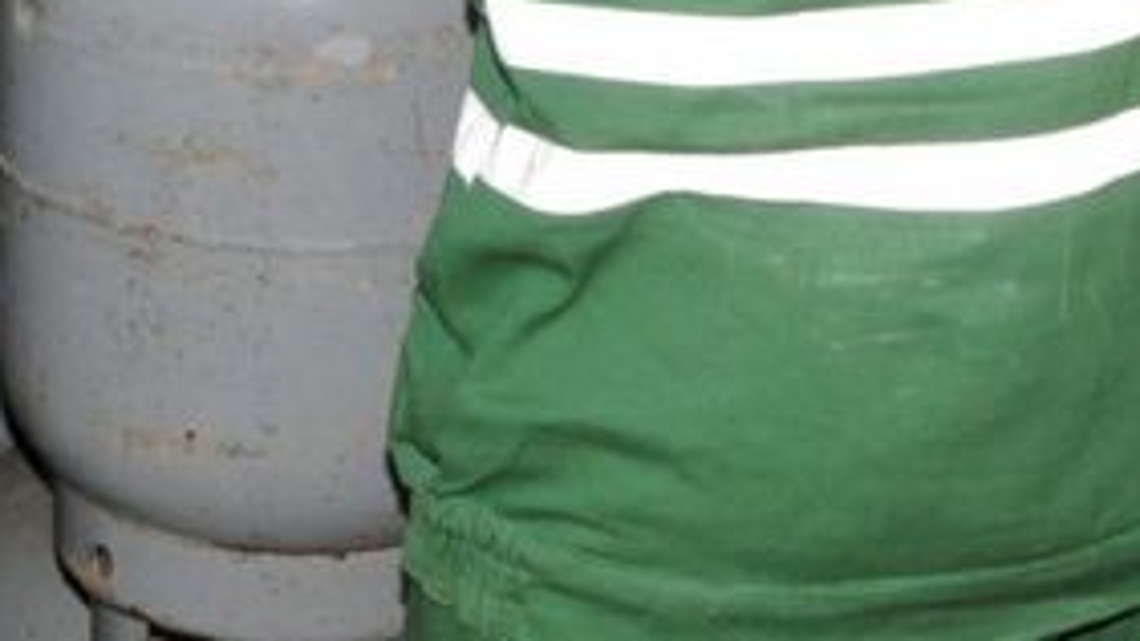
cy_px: -101
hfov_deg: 23.5
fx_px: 2665
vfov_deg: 13.4
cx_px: 130
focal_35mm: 88
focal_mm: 25
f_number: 9
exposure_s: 1/250
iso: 640
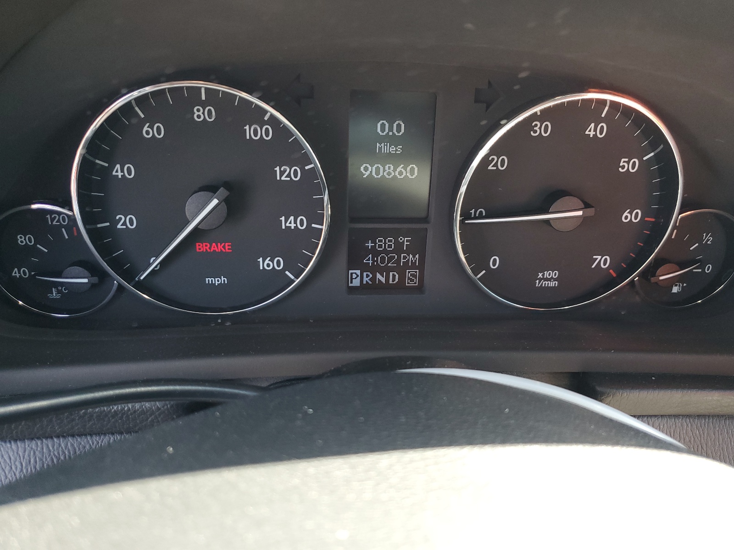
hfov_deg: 67.3
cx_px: 367
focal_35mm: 26
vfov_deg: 53.1
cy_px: 275
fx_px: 551
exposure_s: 1/120
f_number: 1.5
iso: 84
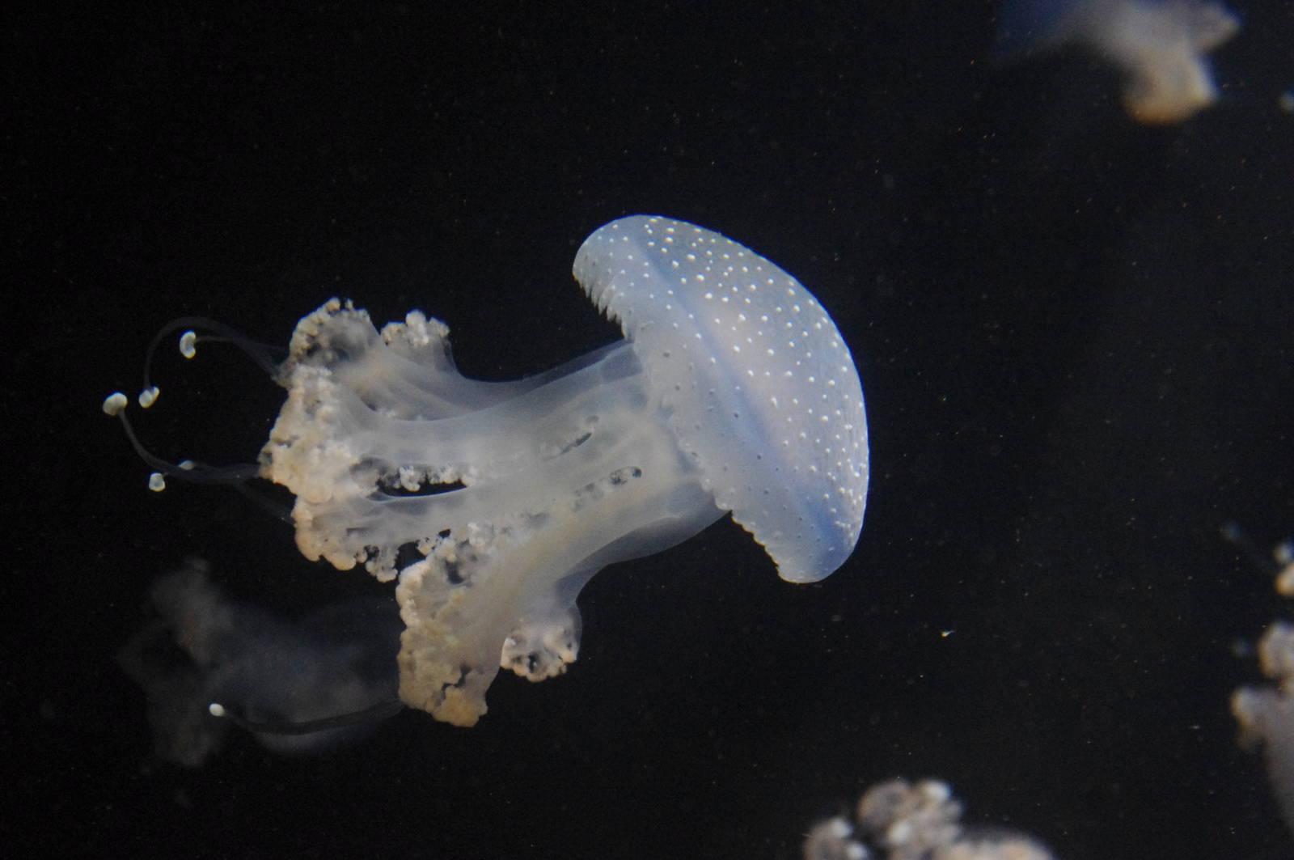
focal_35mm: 82
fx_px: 2944
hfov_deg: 24.8
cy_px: 430
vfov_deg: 16.6
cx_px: 647
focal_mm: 55
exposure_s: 1/100
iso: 3200
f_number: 5.6
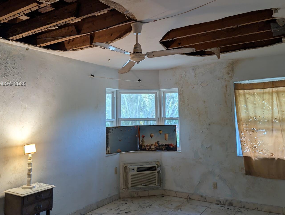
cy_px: 84
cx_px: 134
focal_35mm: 30
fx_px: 247
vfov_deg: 46.6
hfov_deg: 59.9
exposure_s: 1/120
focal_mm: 6.9
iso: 180
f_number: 1.68
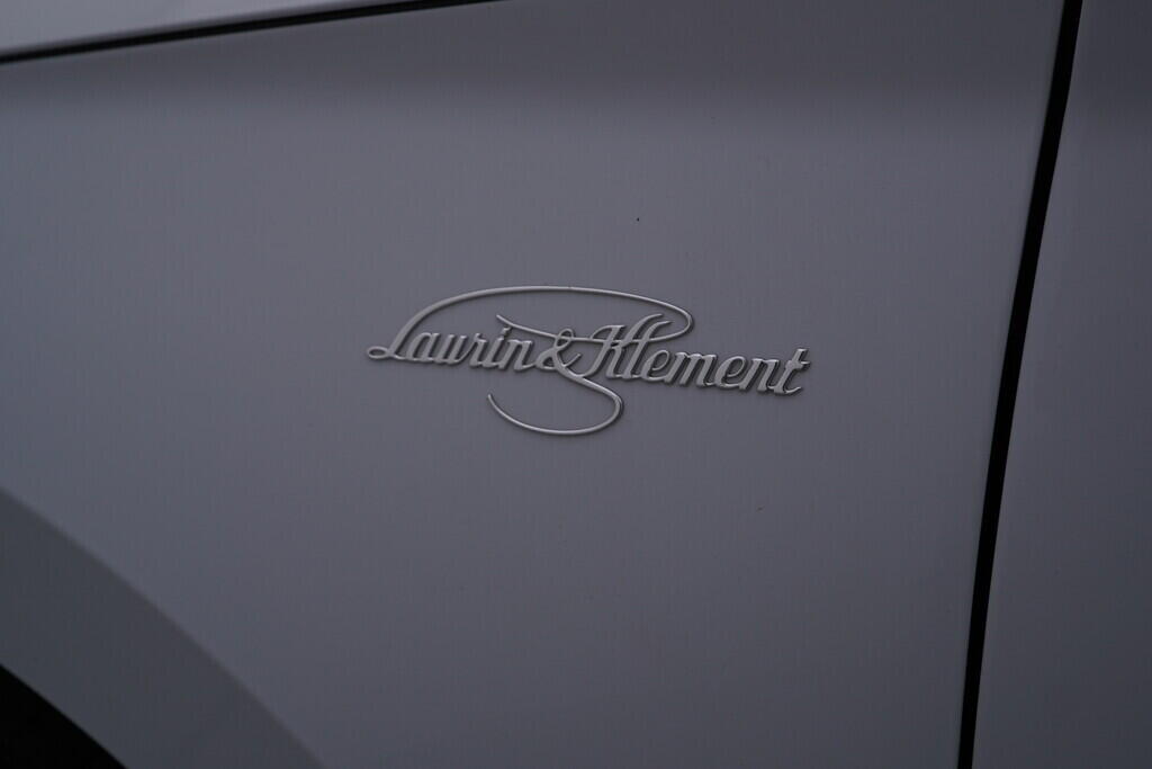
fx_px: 1152
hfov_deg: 53.1
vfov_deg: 36.9
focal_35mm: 36
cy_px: 384
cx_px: 576
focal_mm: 24
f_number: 5.6
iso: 125
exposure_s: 1/160
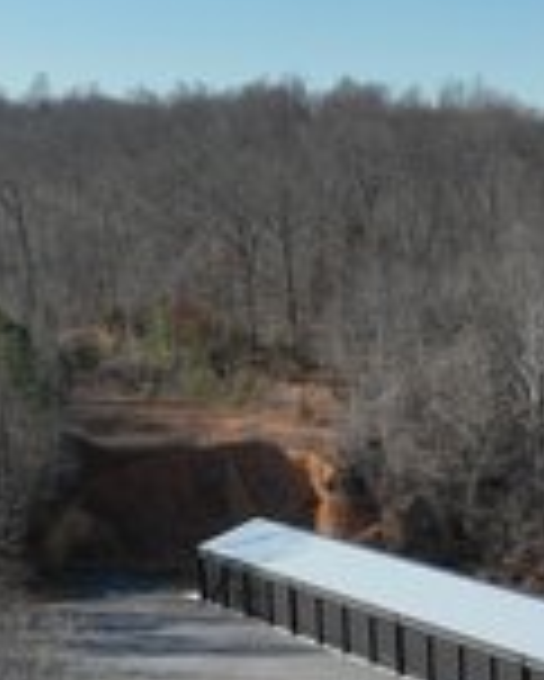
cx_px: 798
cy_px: 741
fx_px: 1970
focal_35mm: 98
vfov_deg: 18.8
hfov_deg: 14.7
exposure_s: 1/2500
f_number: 2.8
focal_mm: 12.29
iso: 140
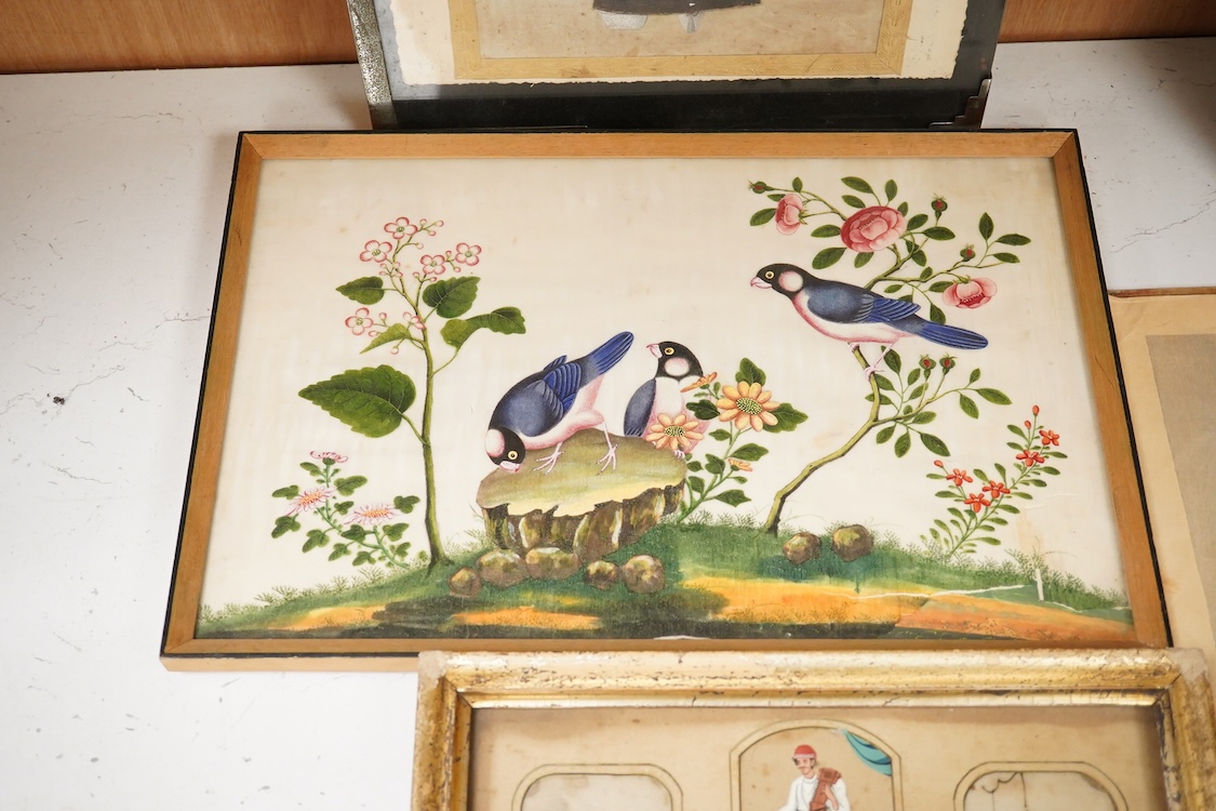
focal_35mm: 45
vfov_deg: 29.9
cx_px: 608
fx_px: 1520
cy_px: 406
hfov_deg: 43.6
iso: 2500
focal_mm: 30
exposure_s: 1/160
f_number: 6.3
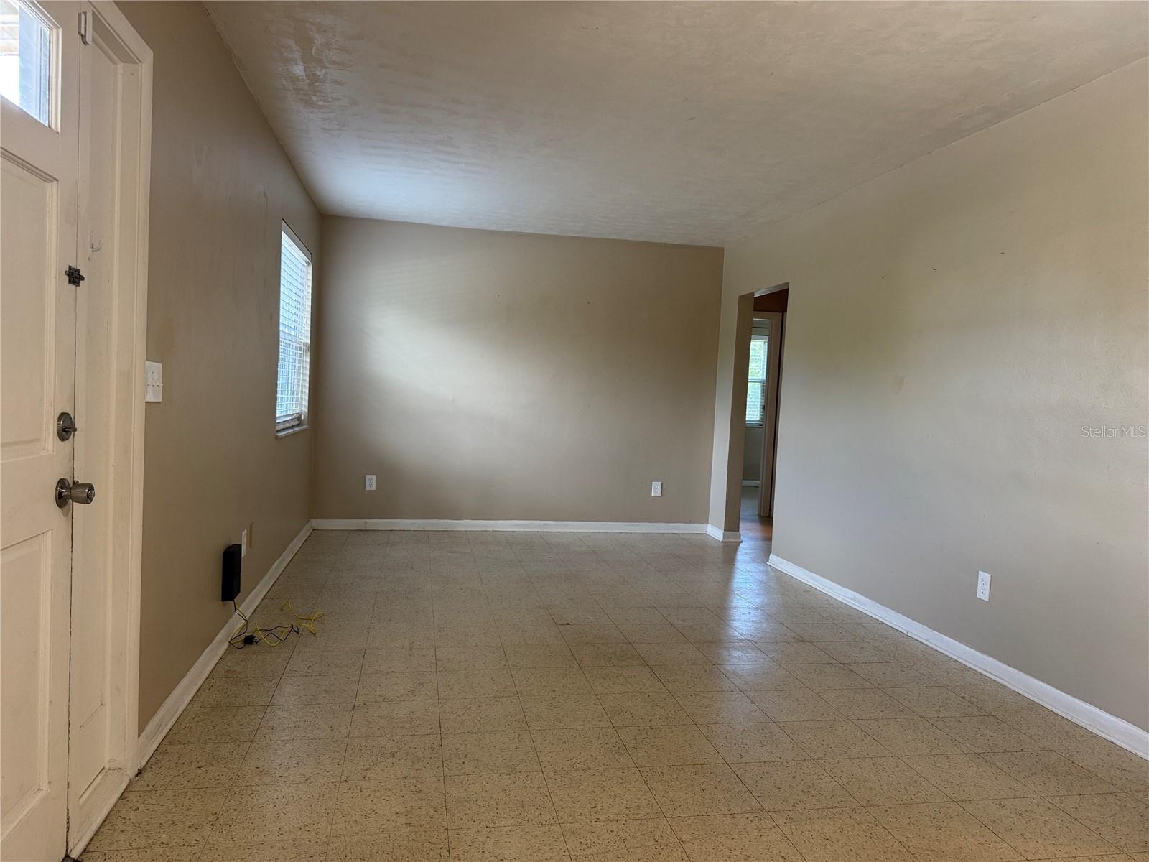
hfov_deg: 71.6
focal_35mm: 24
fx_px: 797
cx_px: 574
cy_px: 431
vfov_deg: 56.8
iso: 160
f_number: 1.78
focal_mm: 6.76
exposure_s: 1/60
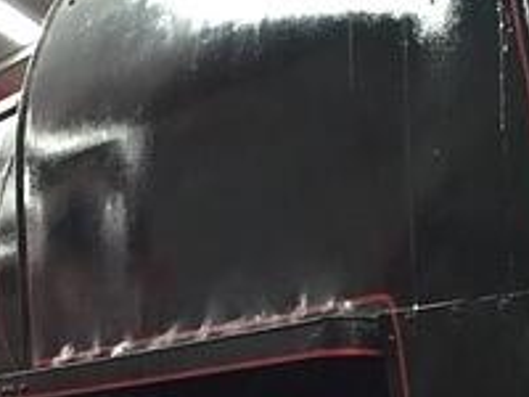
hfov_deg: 17.0
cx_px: 304
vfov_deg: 12.5
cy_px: 474
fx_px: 1773
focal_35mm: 116
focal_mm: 4.15
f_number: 2.2
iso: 125
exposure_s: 1/30
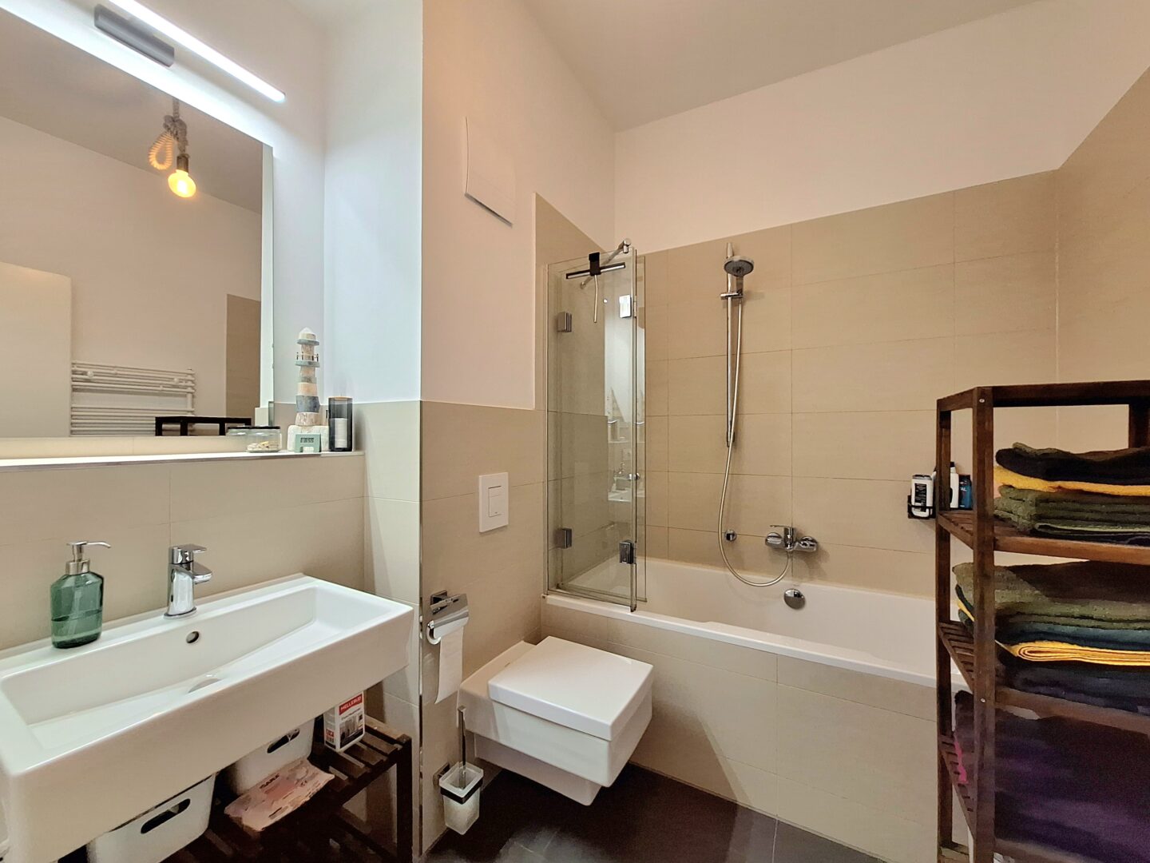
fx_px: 432
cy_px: 432
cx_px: 575
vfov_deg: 89.9
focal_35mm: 13
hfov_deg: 106.2
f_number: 2.2
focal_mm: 1.74
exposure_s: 1/50
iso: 125
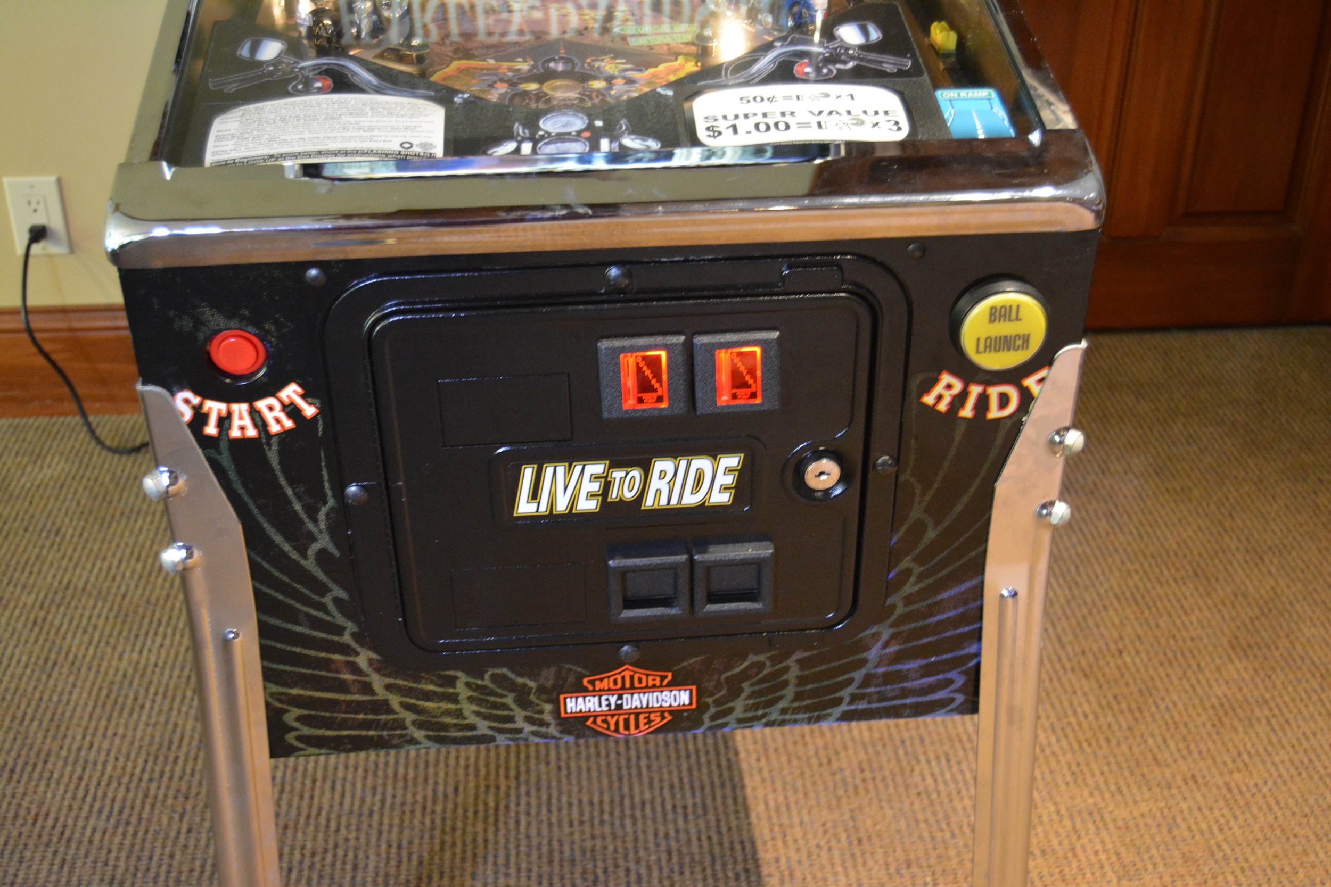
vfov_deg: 31.9
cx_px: 666
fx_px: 1553
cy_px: 444
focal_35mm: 42
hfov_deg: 46.4
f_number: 4
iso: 3200
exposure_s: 1/30
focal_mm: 28
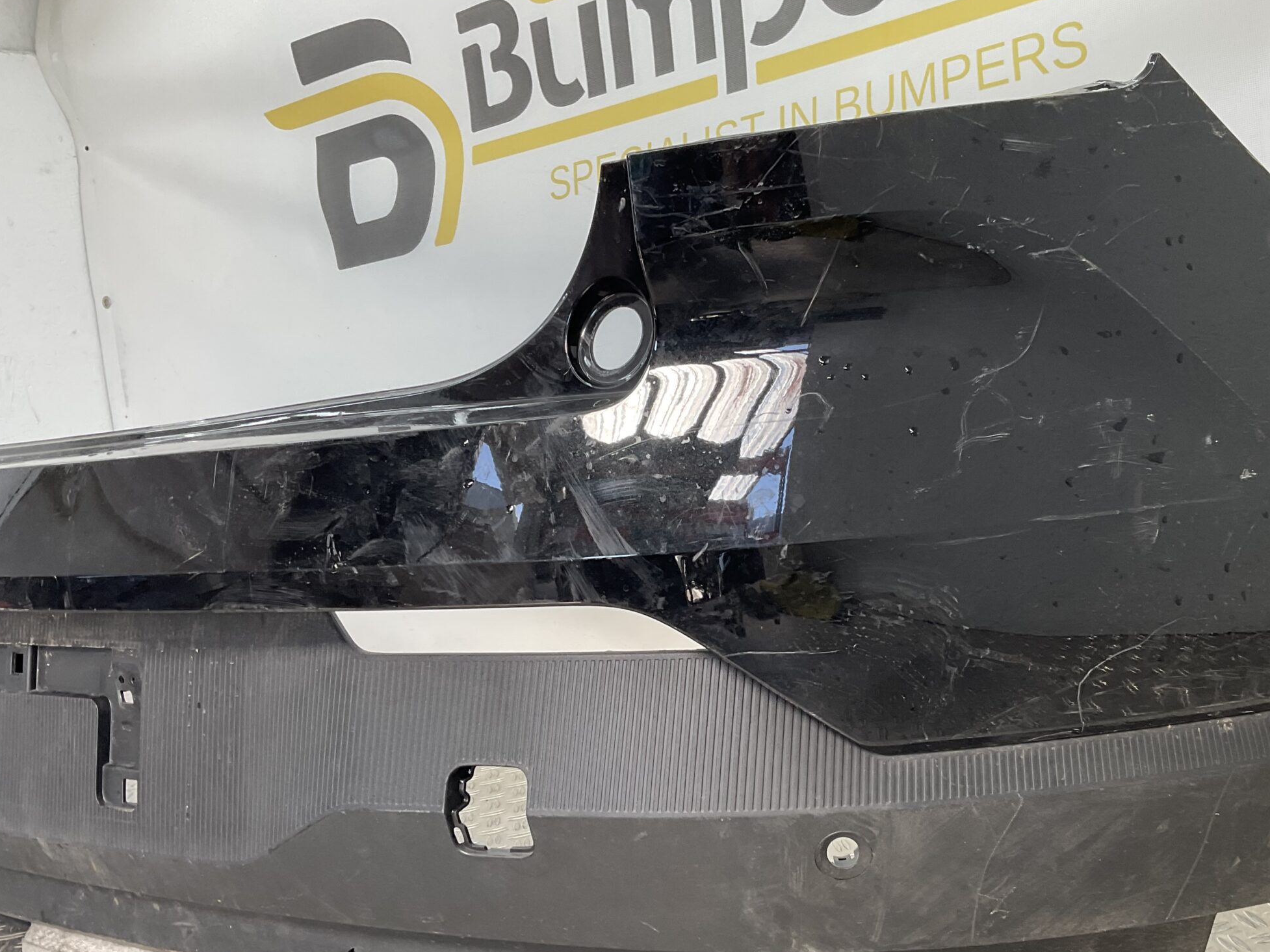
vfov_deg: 37.6
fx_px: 1394
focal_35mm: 38
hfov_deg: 48.8
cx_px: 740
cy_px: 545
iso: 25
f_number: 1.8
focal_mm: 3
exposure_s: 1/120
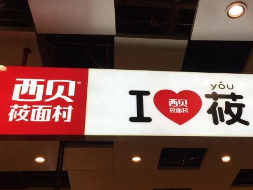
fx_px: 344
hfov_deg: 40.0
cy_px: 117
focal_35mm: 47
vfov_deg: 30.8
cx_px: 164
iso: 32
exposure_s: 1/196
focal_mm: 4.15
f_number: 2.2
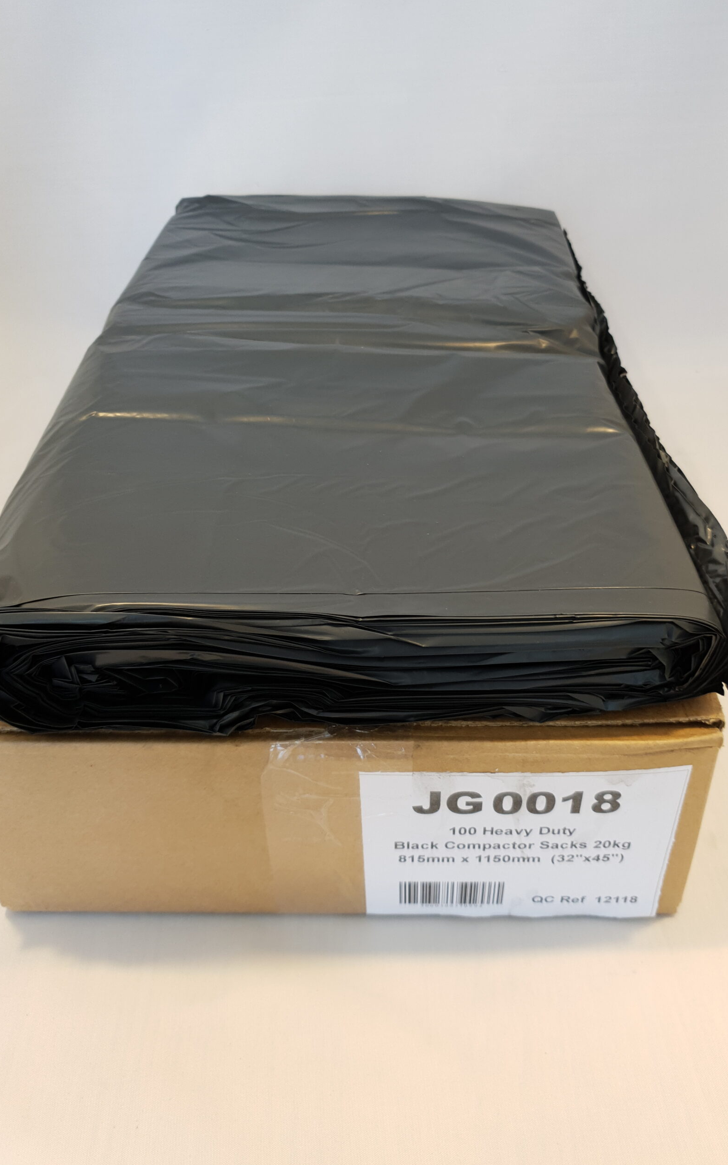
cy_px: 583
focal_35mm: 28
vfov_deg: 66.5
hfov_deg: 44.5
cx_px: 390
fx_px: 889
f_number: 1.5
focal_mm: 4.3
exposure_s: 1/50
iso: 64
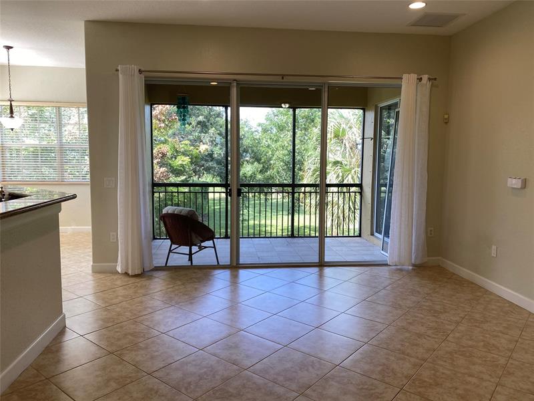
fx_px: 401
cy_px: 200
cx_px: 267
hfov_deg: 67.3
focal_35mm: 26
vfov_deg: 53.1
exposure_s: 1/120
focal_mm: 4.25
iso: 40
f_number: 1.8
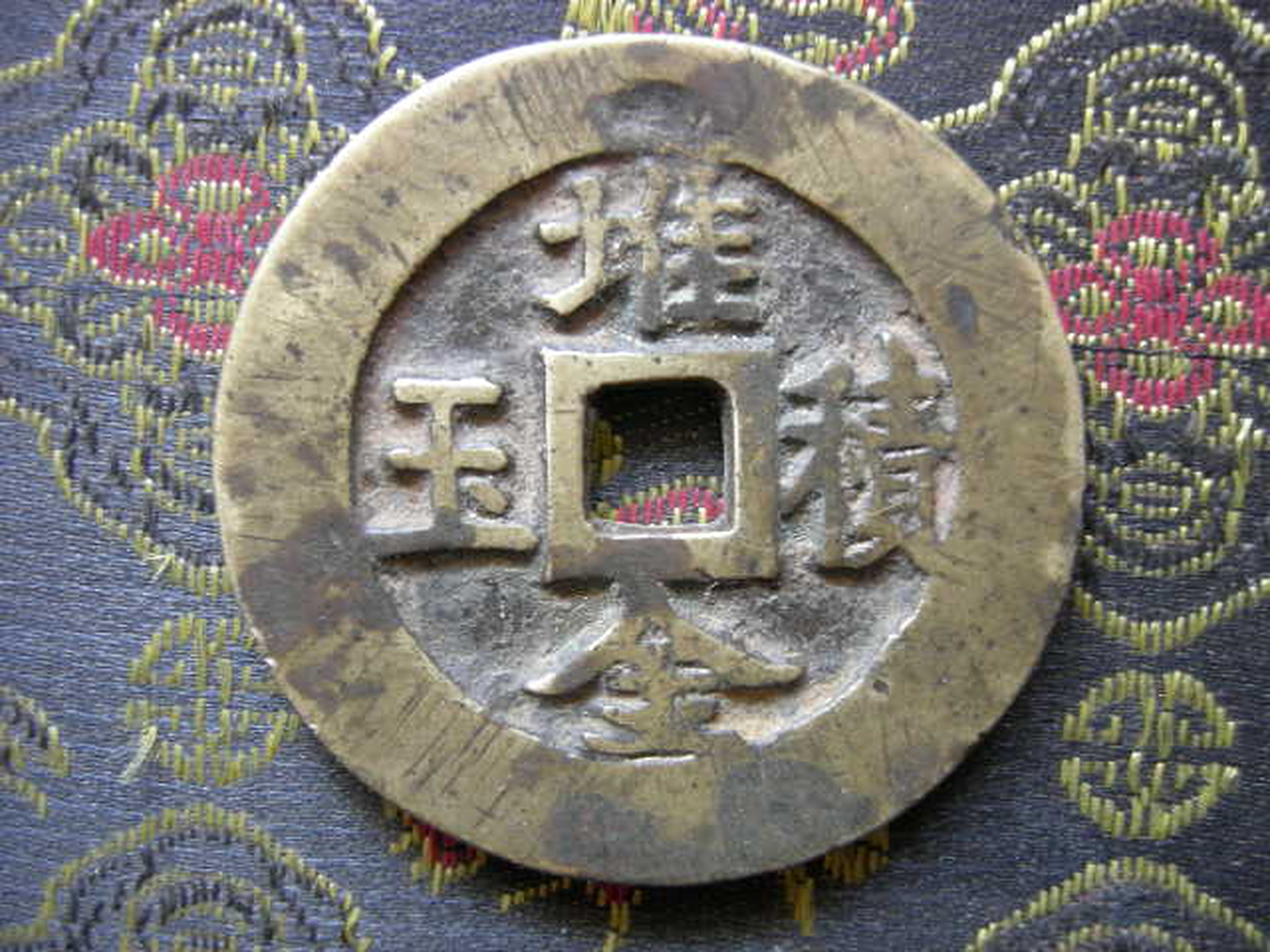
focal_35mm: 36
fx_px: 1321
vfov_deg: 39.7
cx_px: 635
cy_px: 476
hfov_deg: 51.4
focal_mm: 7.5
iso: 92
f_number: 2.7
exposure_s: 1/3.9
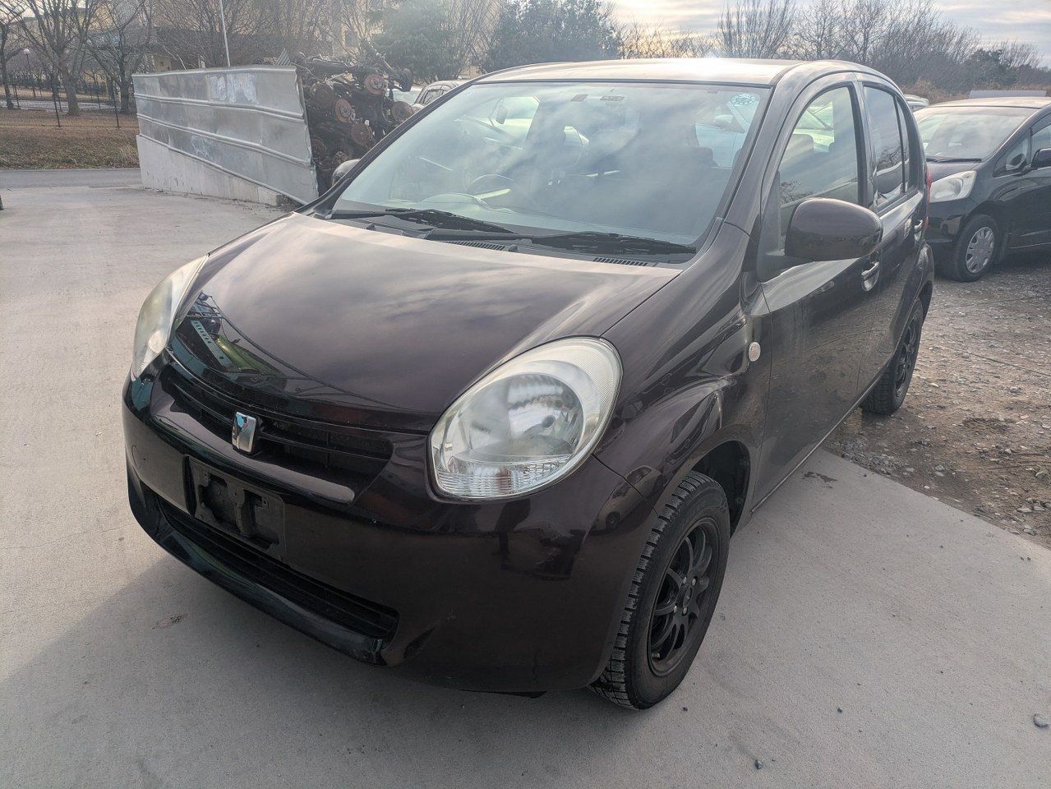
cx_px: 526
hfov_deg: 69.4
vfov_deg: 54.9
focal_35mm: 25
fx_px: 759
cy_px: 394
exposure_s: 1/1185
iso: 47
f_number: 1.89
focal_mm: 5.43
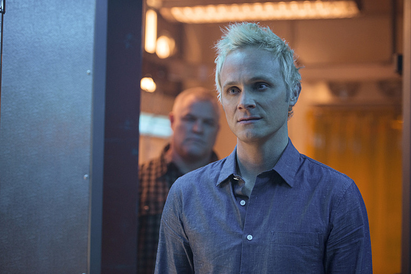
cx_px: 206
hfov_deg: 24.8
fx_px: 936
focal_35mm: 82
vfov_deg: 16.7
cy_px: 137
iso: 2000
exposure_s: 1/100
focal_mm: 82
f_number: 2.8
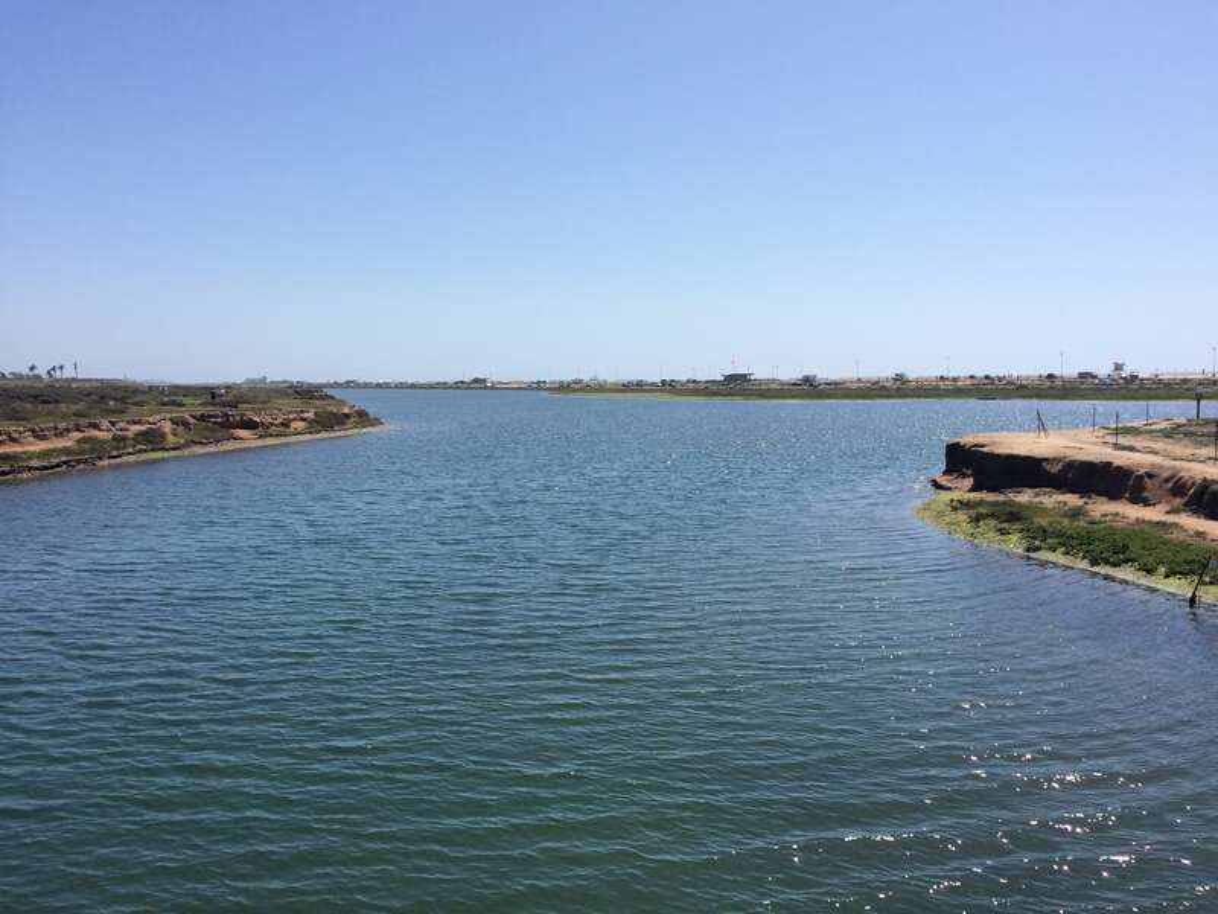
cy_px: 457
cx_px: 609
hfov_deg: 61.7
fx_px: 1020
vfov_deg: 48.2
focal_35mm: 29
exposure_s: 1/3165
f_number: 2.2
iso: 32
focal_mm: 4.15
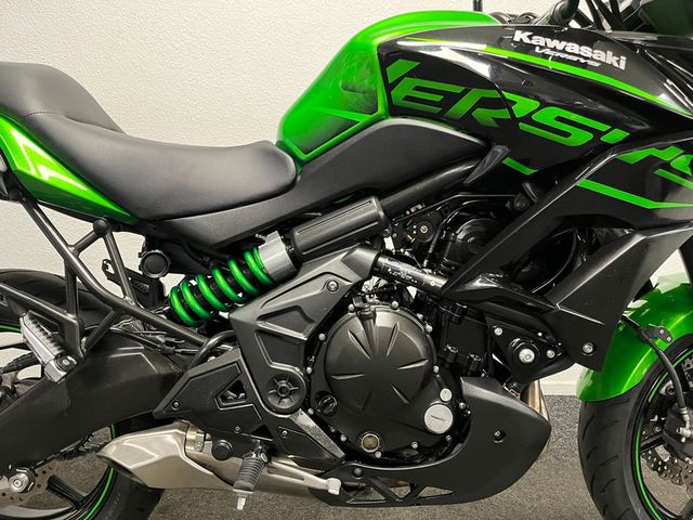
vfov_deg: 53.1
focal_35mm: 26
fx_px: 521
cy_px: 260
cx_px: 346
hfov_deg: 67.3
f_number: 1.6
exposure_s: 1/50
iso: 500
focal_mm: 5.1
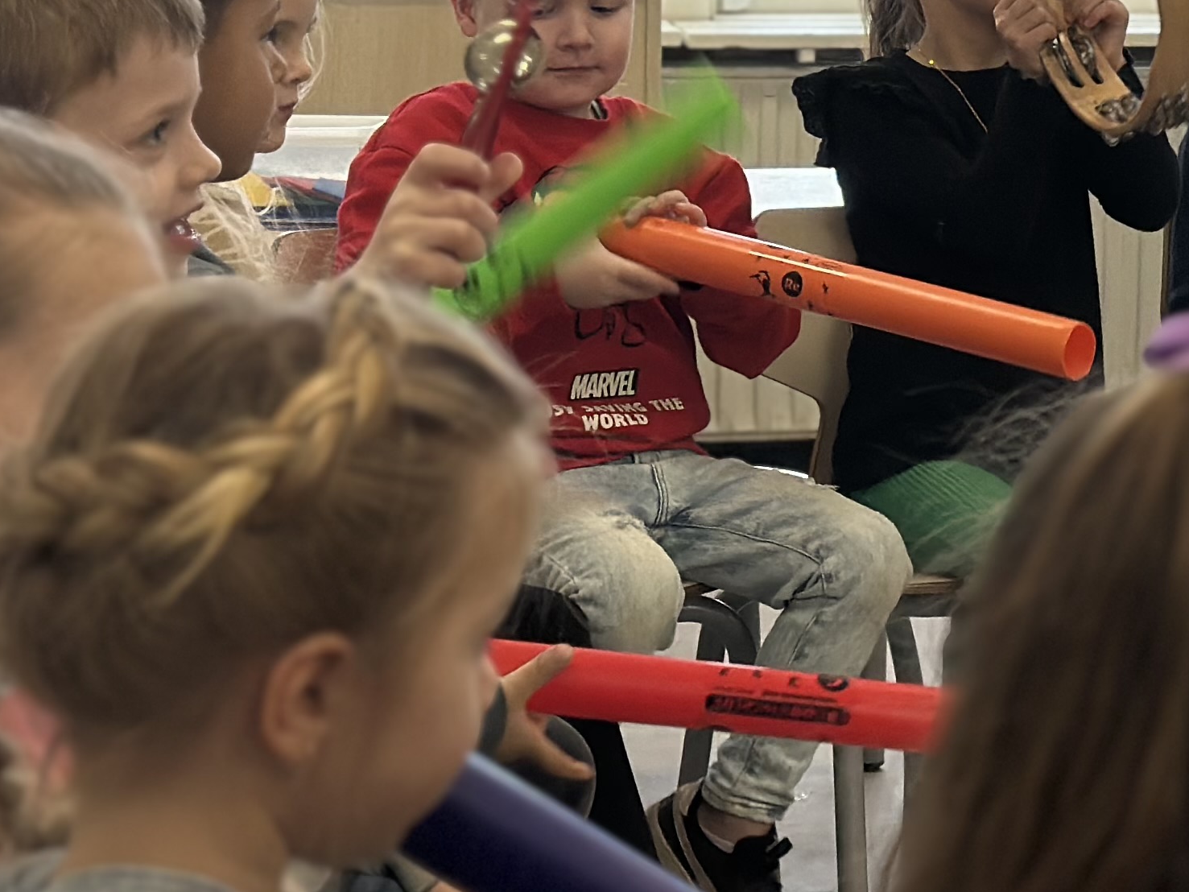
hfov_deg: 14.6
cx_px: 1381
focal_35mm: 131
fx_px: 4500
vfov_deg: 11.2
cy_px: 84
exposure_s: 1/100
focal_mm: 6.86
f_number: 1.78
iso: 80
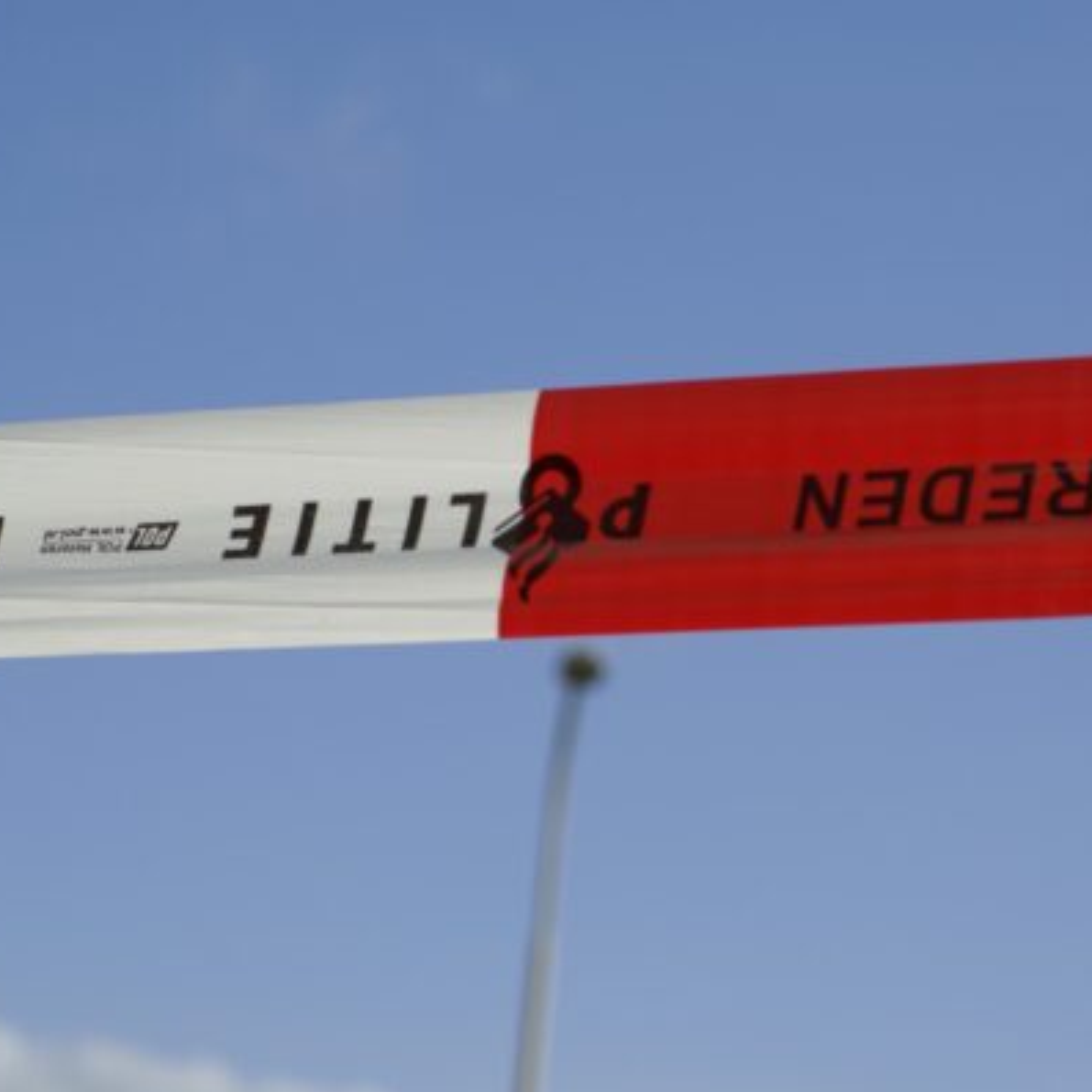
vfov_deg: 12.9
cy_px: 550
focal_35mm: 135
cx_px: 699
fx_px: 4818
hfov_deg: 12.9
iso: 100
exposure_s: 1/500
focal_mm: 70
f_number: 8
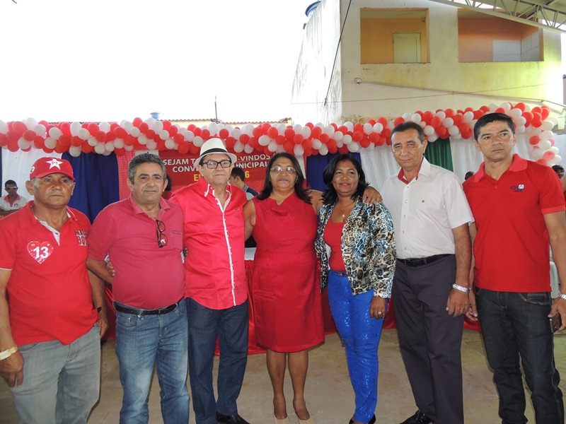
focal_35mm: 24
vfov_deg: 56.8
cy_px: 212
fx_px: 392
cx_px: 283
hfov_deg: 71.6
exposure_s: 1/30
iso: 200
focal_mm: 4.3
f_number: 3
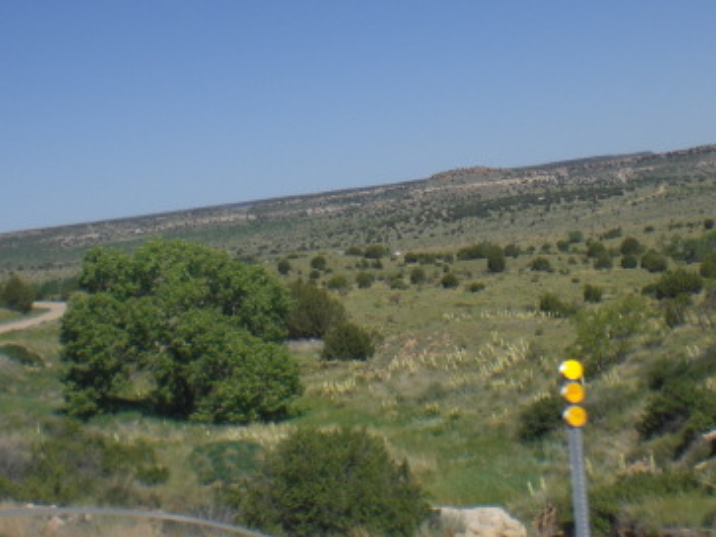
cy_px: 107
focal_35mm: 67
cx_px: 387
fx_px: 1385
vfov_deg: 21.6
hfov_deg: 29.0
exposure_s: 1/500
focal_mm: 6.3
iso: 50
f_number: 4.4
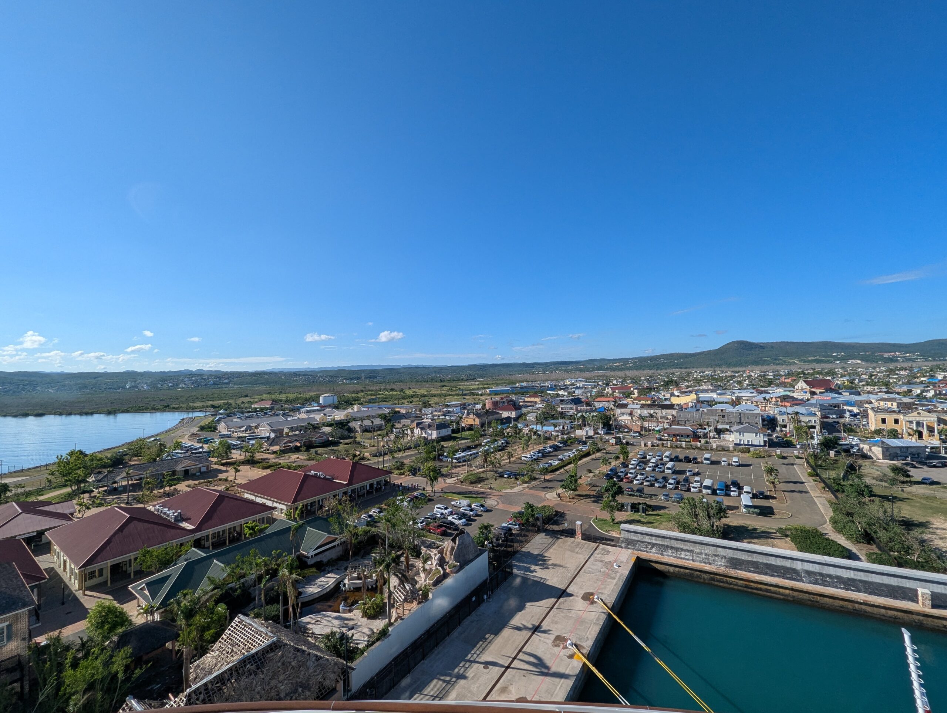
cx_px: 474
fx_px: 356
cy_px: 356
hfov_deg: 106.1
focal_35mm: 13
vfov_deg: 90.1
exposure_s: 1/2283
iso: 46
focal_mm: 1.95
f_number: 2.2
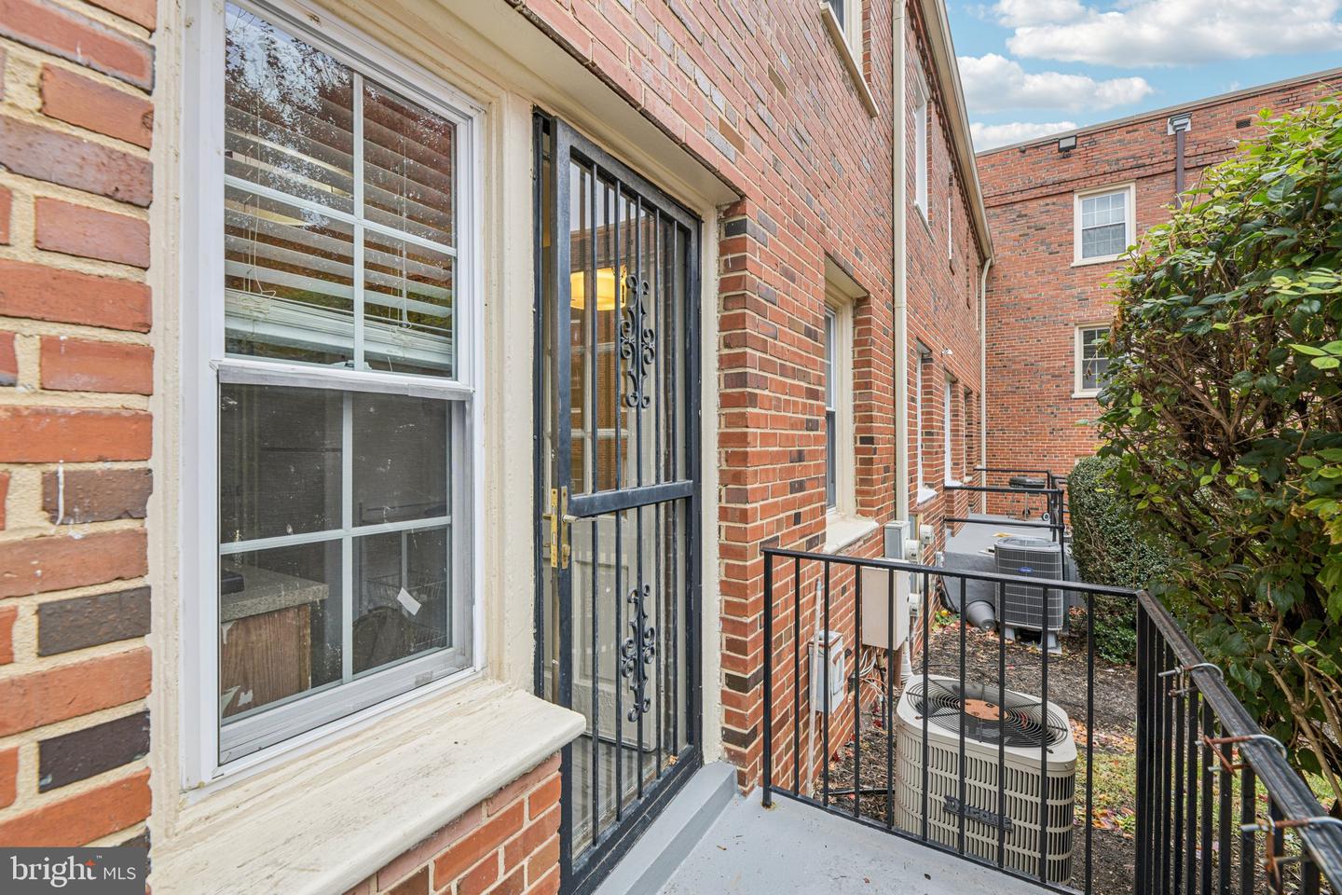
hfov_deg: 100.4
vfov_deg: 77.3
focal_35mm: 15
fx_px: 559
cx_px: 671
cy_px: 448
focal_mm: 15
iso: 100
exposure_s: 1/30
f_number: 8
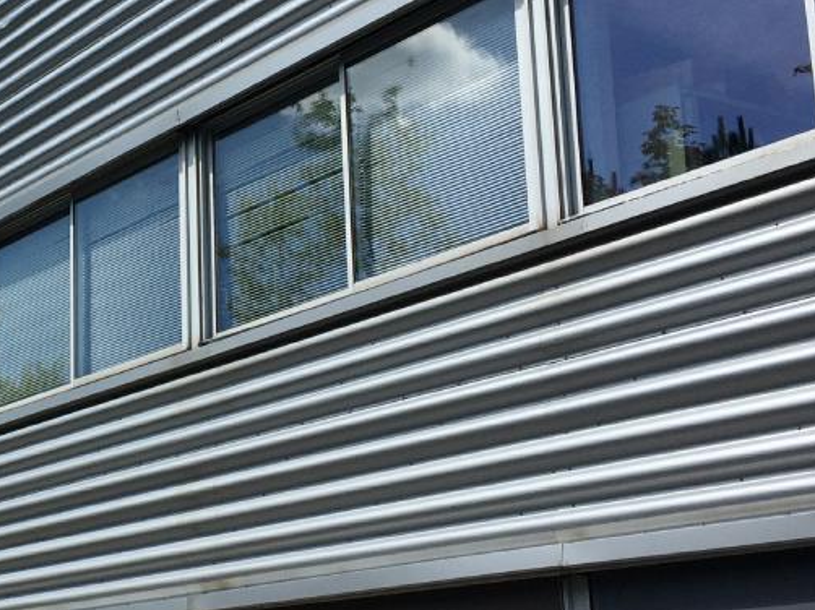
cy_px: 310
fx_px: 1741
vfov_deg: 19.9
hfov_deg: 25.0
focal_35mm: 74
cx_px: -8
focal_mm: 4.15
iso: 32
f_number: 2.2
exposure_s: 1/1953
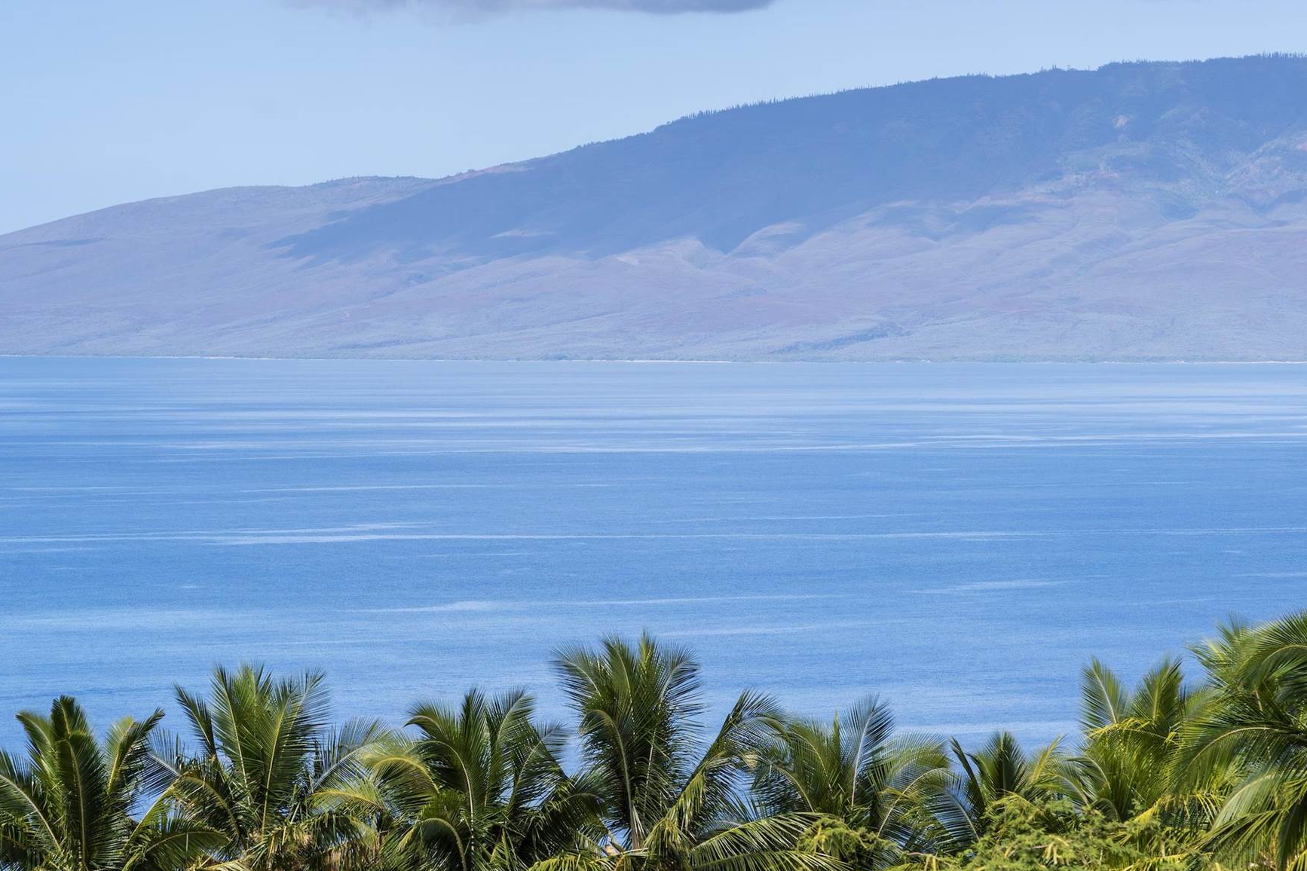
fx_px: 6752
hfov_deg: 11.1
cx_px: 587
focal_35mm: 186
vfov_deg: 7.4
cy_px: 360
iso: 100
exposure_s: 1/320
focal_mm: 105
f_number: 8
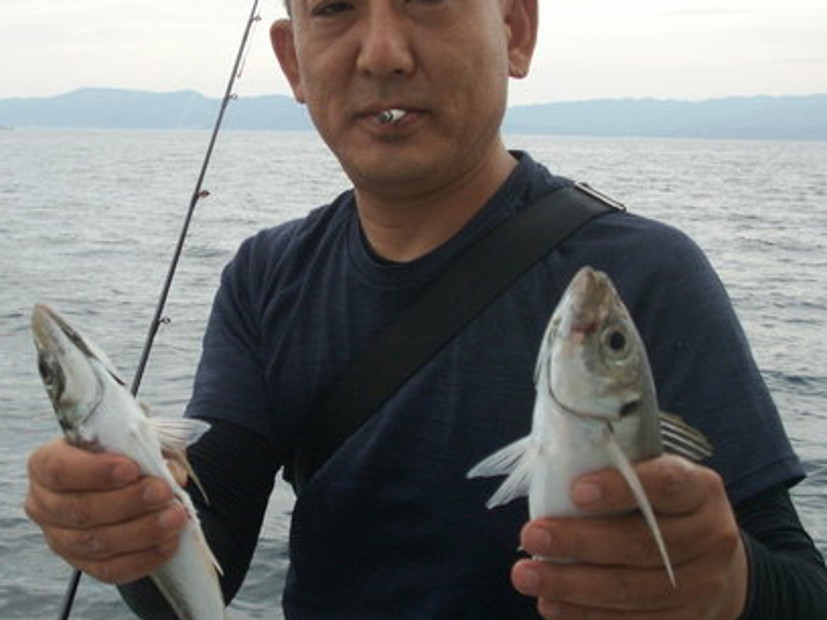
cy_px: 304
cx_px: 334
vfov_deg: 25.2
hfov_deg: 33.1
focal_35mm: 58
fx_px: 1386
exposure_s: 1/125
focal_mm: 7.7
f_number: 3.5
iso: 50
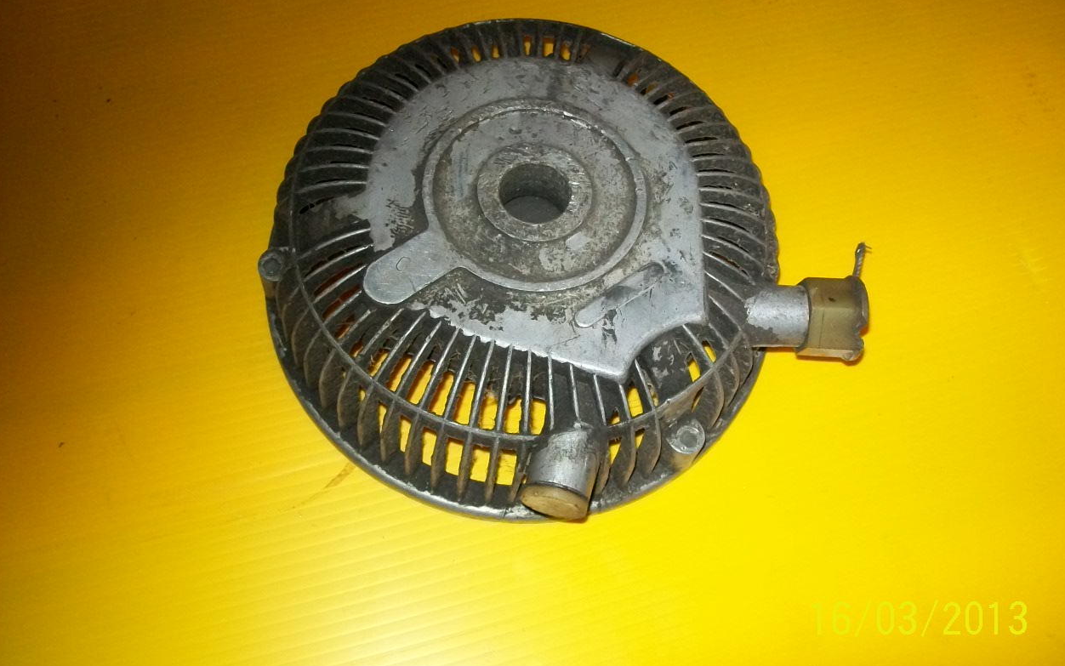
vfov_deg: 32.8
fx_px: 1132
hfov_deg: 50.4
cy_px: 297
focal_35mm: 39
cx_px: 539
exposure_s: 1/125
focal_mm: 6
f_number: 2.7
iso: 200
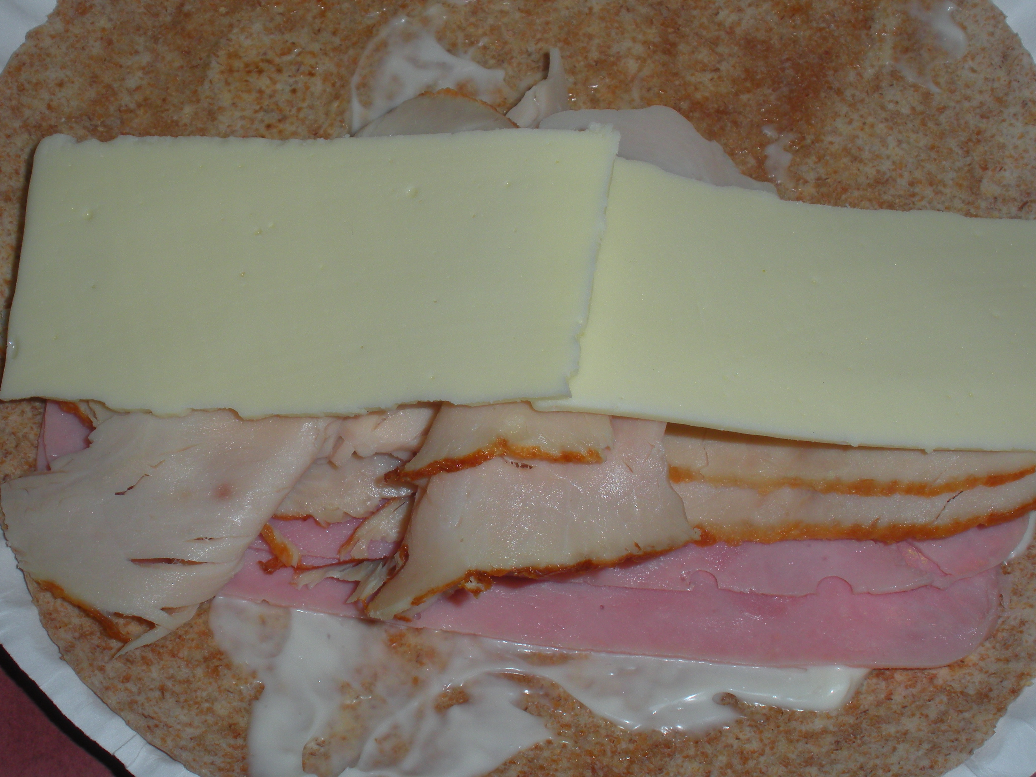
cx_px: 489
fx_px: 1825
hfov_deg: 31.7
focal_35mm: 61
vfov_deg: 24.0
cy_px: 326
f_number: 4.4
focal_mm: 9.1
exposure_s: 1/60
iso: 64
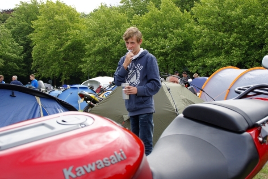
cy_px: 90
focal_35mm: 52
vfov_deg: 25.8
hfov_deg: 37.9
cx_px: 134
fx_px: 391
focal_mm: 35
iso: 200
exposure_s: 1/400
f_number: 5.6
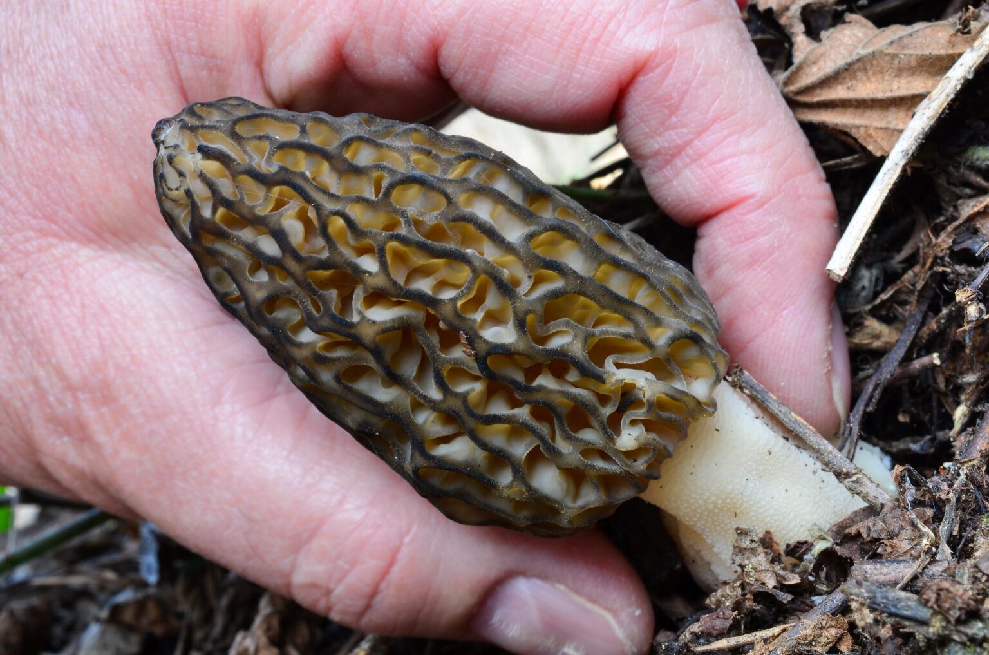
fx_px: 1645
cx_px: 494
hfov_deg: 33.5
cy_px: 328
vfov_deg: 22.5
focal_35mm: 60
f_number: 18
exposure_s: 1/3.33
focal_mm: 40
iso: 100
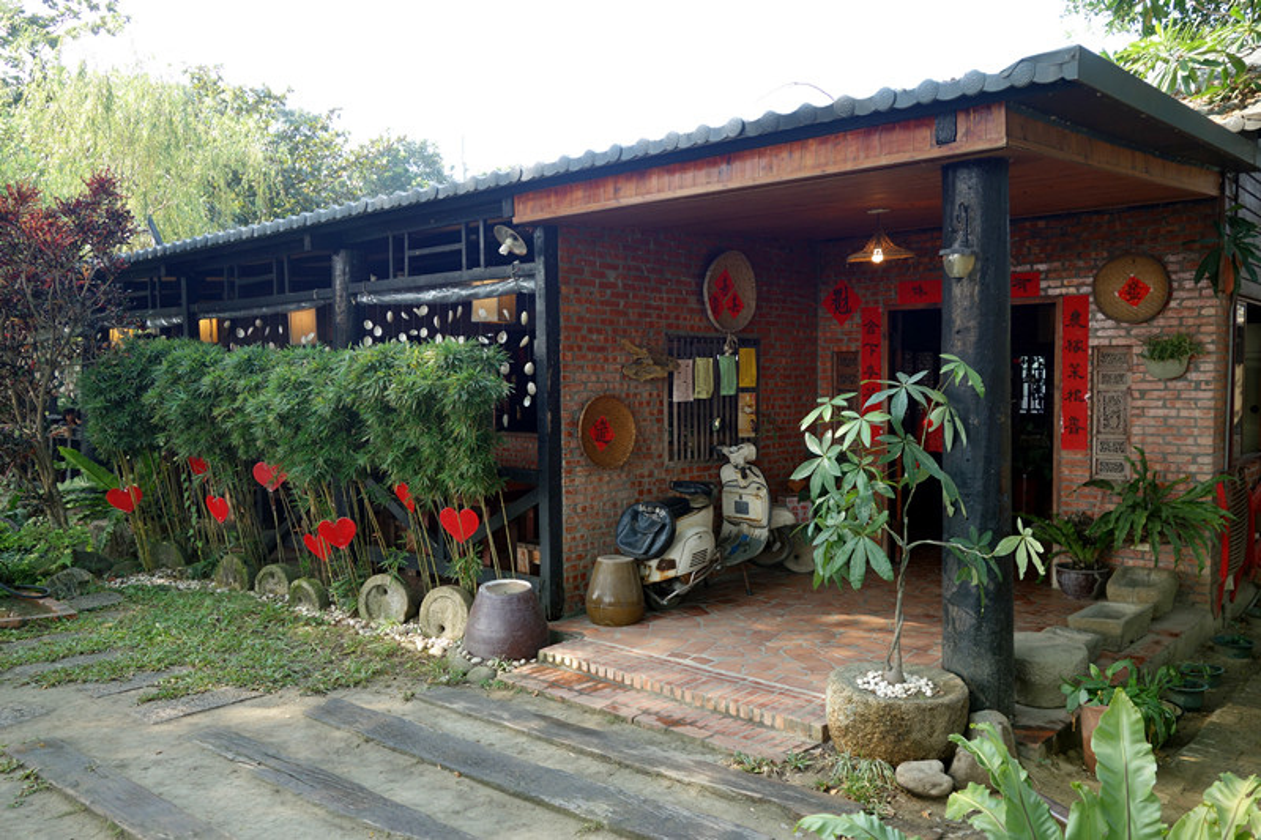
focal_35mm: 28
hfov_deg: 65.5
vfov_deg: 46.4
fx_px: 981
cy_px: 420
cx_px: 630
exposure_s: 1/100
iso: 125
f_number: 4
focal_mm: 10.4
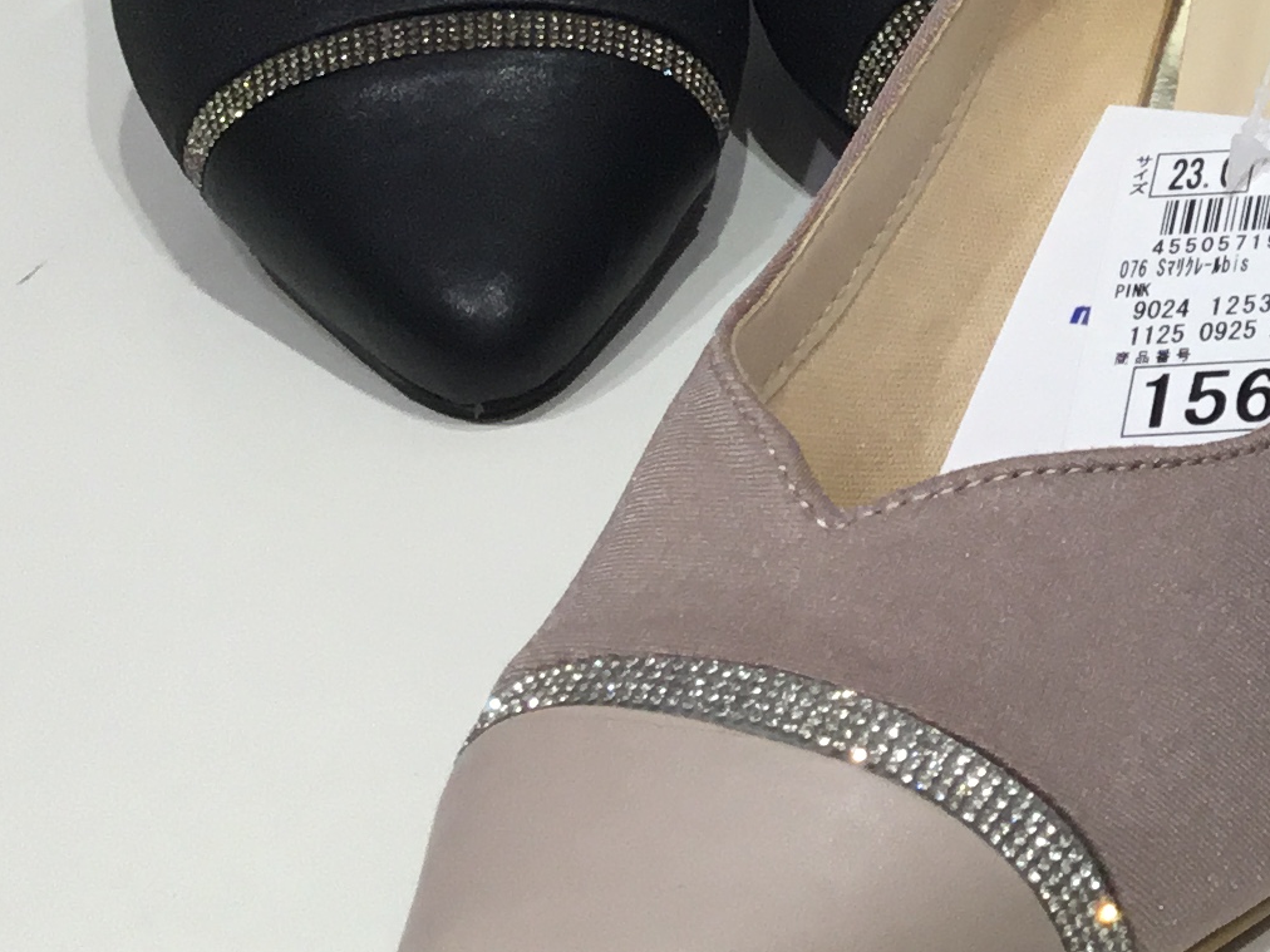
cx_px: 1840
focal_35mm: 100
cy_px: -103
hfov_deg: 17.8
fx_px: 3669
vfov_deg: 14.4
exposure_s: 1/100
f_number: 2.4
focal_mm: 3.3
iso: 40
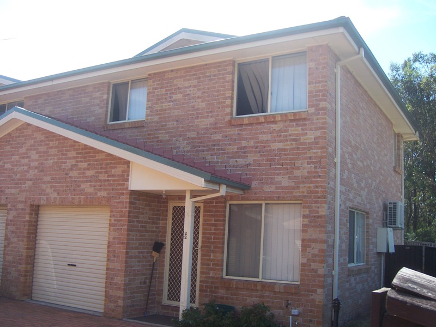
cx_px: 218
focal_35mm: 36
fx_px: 453
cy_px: 164
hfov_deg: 51.4
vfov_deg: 39.7
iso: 80
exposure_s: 1/500
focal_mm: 6.2
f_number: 2.8
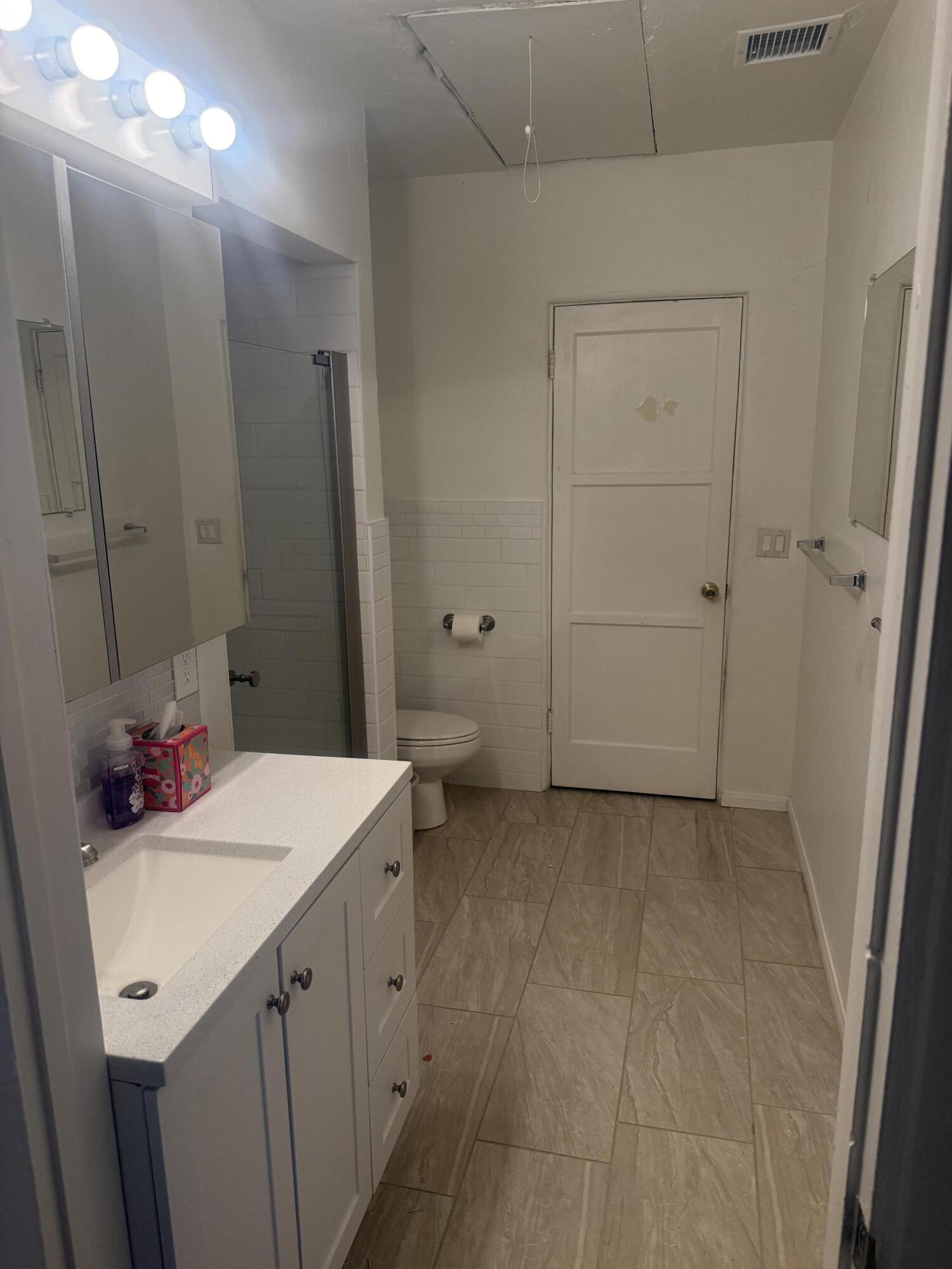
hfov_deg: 56.8
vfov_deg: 71.6
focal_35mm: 24
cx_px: 476
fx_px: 880
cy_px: 634
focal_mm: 6.76
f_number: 1.78
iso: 200
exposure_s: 1/240
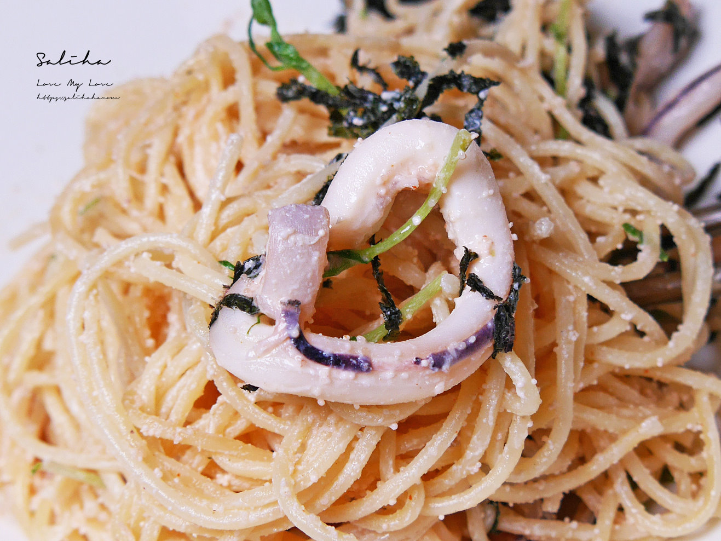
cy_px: 270
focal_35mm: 56
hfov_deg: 34.3
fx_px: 1167
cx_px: 360
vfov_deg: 26.1
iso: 200
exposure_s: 1/160
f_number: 4
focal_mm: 14
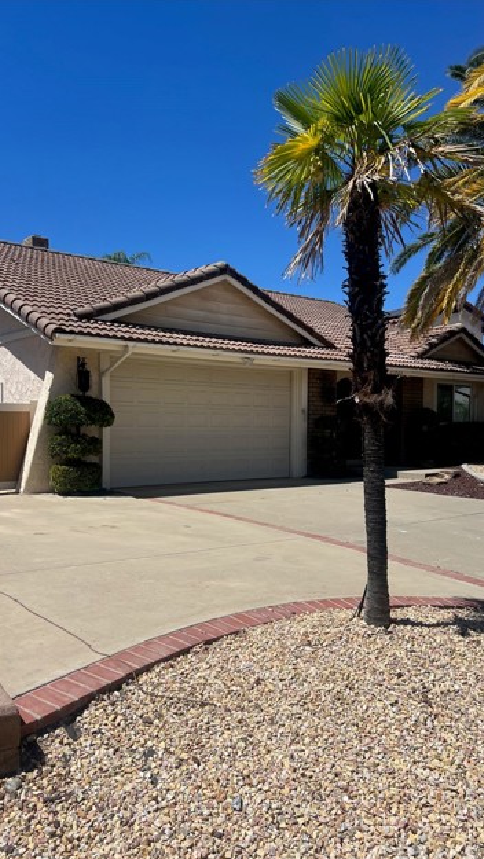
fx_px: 661
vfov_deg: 66.0
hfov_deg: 40.2
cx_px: 231
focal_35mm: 29
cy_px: 438
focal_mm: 5.7
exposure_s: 1/6993
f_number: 1.5
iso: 50
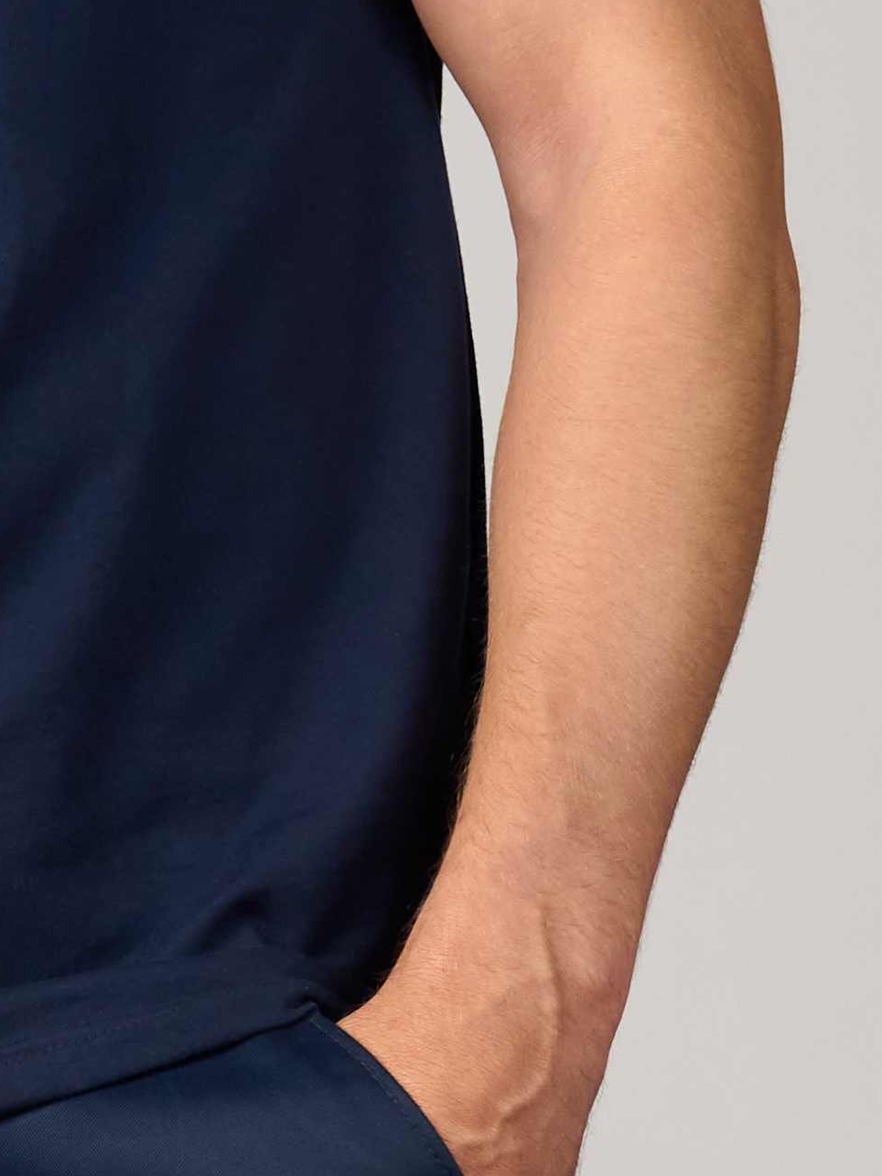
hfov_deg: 4.2
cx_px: -384
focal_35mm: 352
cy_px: 1574
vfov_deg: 5.6
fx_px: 11962
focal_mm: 50
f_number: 3.5
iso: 500
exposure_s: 1/160
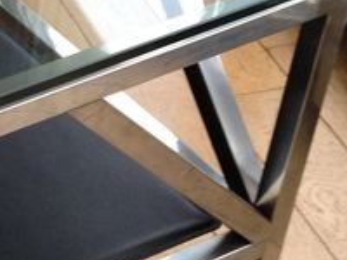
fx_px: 1754
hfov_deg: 10.8
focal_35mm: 175
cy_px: 144
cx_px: -187
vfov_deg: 8.5
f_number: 2.4
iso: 50
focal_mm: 4.28
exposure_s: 1/40
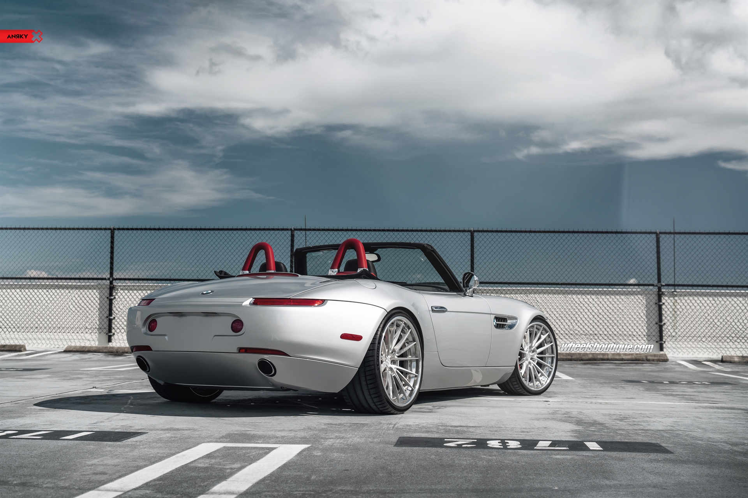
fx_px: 1039
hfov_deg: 39.6
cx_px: 374
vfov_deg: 27.0
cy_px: 249
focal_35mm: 50
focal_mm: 50
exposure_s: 1/400
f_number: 6.3
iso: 100
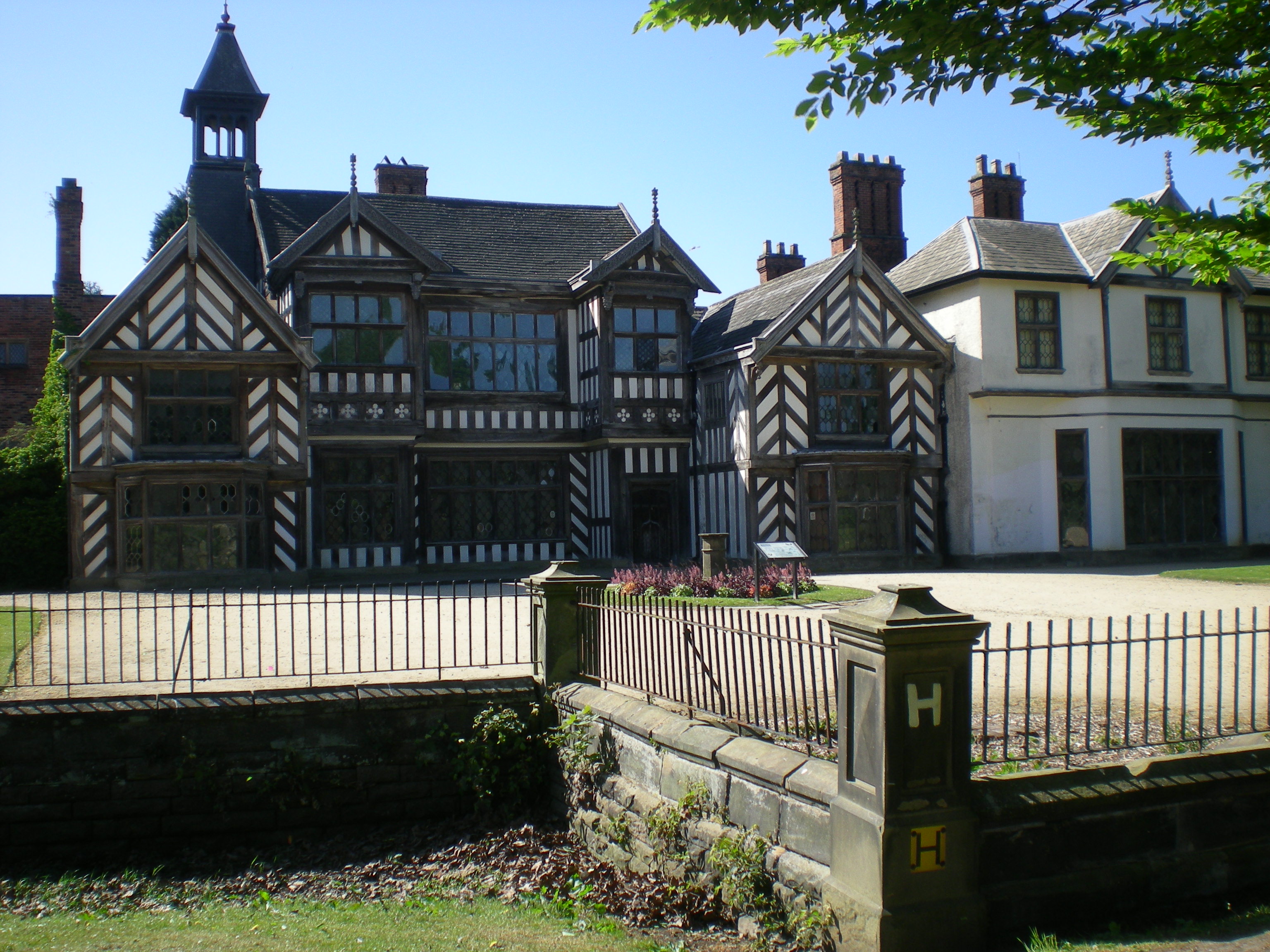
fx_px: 1394
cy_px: 476
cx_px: 635
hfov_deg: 49.0
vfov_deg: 37.7
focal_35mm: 38
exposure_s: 1/243
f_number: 4.6
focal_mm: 6.3
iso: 50
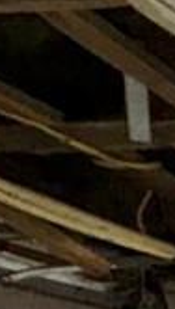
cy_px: 555
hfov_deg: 6.1
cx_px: 869
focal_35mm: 132
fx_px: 1083
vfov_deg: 14.3
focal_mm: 2.22
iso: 125
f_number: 2.2
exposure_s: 1/60
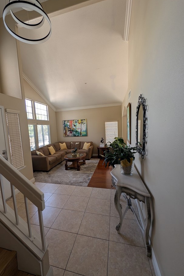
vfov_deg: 104.2
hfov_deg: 81.0
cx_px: 83
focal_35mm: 14
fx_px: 107
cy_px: 141
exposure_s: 1/75.1
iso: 39
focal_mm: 2.23
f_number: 1.95
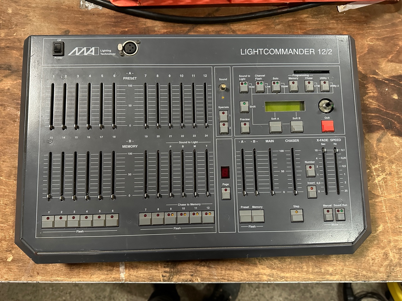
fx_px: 279
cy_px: 150
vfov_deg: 56.8
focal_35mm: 24
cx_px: 201
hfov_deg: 71.6
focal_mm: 6.86
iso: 800
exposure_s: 1/25
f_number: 1.78
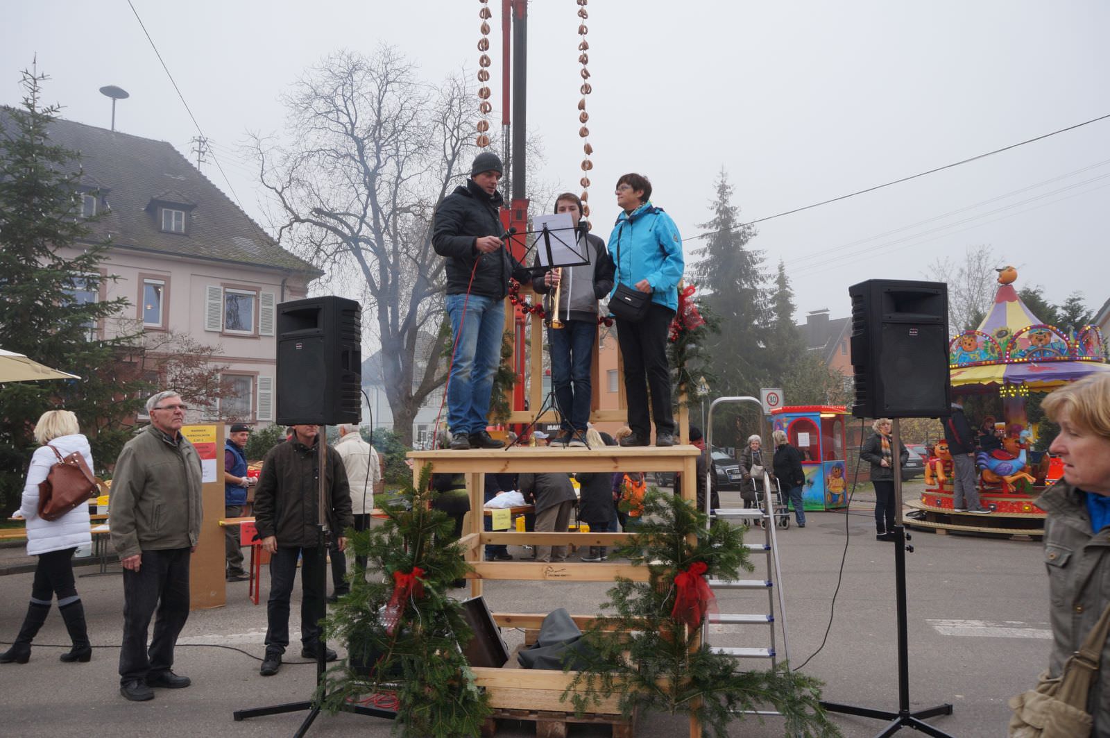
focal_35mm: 24
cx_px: 555
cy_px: 369
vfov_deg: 53.0
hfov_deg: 73.8
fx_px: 739
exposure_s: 1/100
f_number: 8
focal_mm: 16
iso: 200
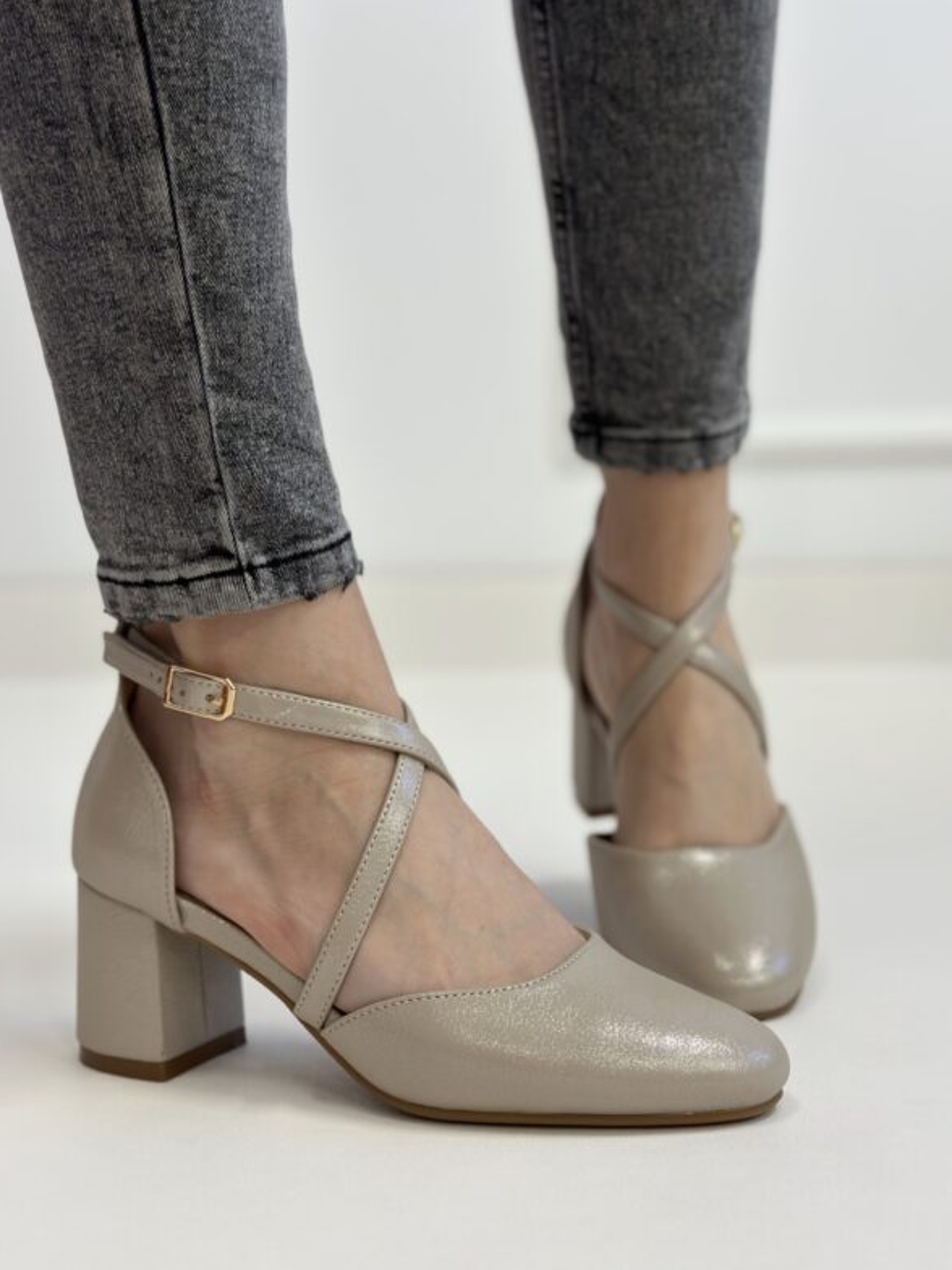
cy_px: 630
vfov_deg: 38.9
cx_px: 468
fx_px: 1797
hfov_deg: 29.7
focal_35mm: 49
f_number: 1.78
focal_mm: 6.86
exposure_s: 1/100
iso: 125
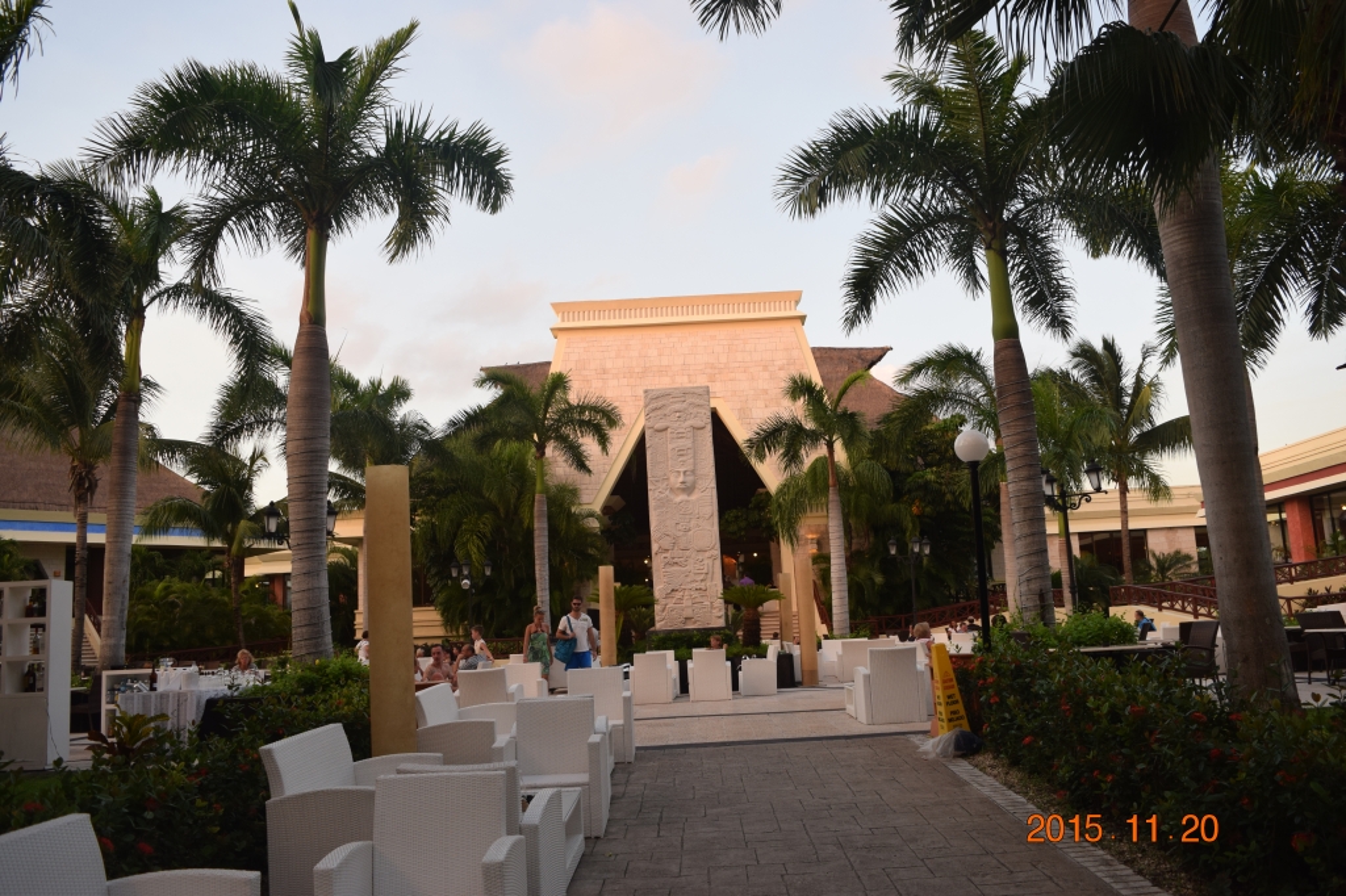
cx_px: 673
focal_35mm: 27
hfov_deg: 67.4
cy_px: 448
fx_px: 1009
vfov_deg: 47.9
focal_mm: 18
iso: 400
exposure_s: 1/100
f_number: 5
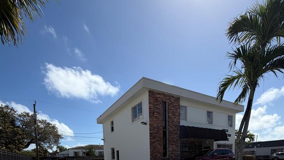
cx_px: 144
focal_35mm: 21
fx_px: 158
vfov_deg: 42.8
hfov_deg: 83.9
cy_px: 173
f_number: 2.2
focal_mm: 2.22
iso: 20
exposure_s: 1/1572
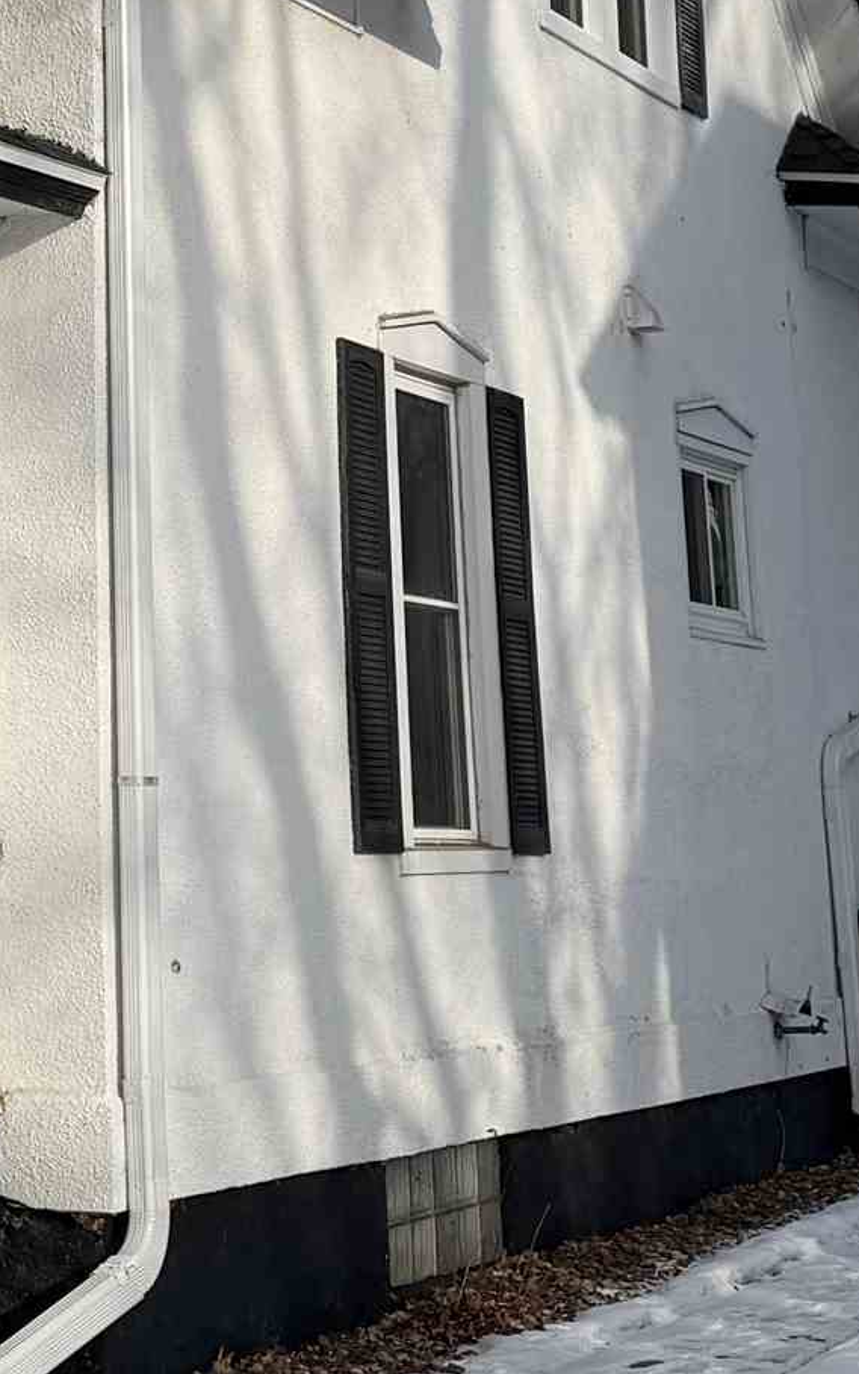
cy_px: 33
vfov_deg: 23.2
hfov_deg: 14.8
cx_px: -110
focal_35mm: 86
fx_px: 3222
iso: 80
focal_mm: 6.76
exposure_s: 1/4975
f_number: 1.78
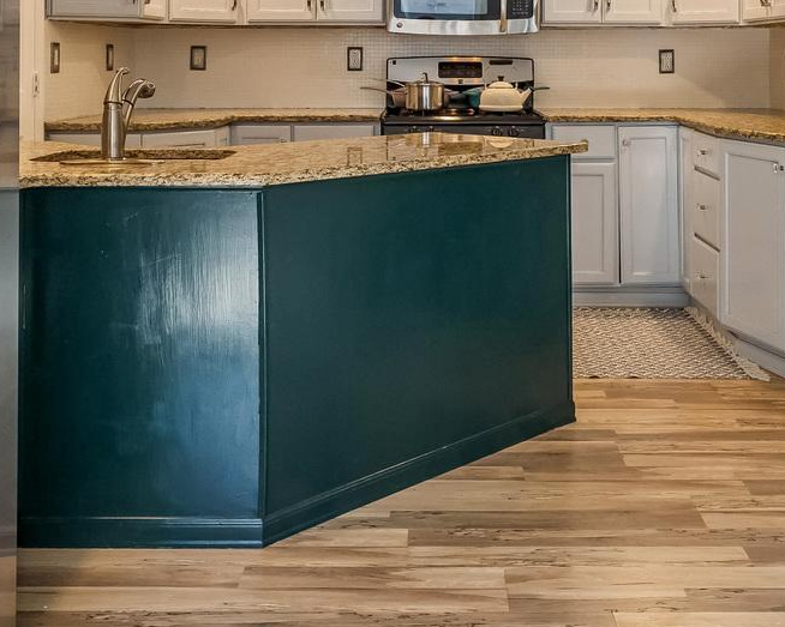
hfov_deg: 39.4
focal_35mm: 47
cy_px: 52
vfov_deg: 30.5
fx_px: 1092
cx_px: 463
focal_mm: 16
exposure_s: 1/160
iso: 800
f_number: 5.6
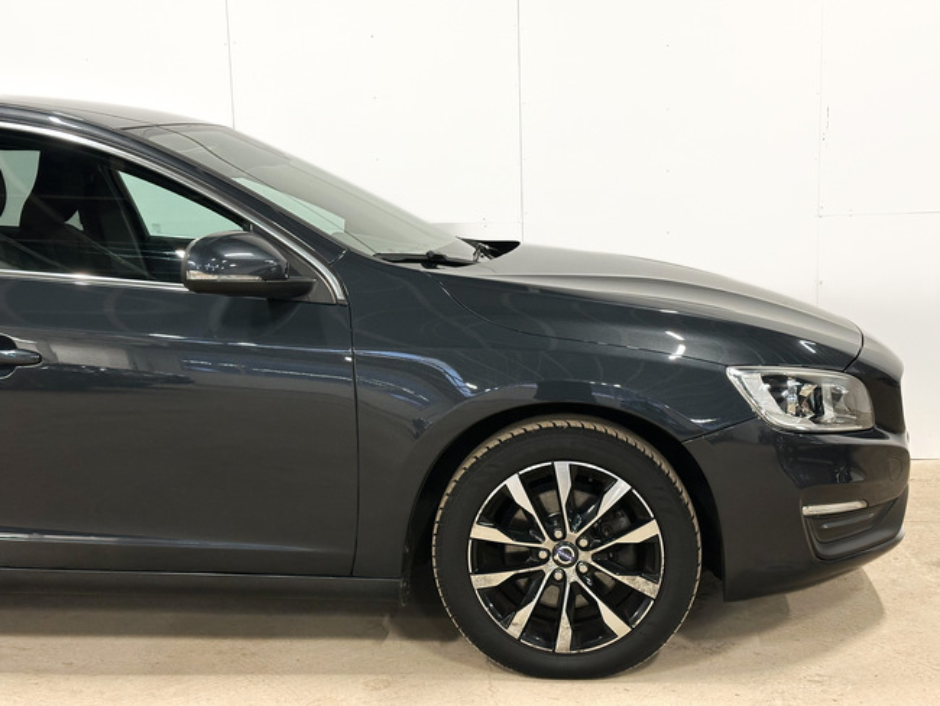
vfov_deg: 30.3
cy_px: 353
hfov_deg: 39.6
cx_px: 470
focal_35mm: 48
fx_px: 1304
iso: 200
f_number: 1.8
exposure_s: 1/50
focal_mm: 6.86
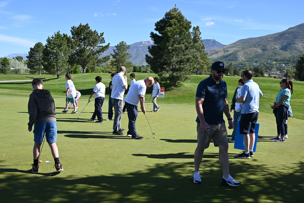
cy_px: 102
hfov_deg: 48.4
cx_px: 152
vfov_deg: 33.4
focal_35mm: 40
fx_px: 338
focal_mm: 40
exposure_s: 1/320
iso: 100
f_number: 6.3
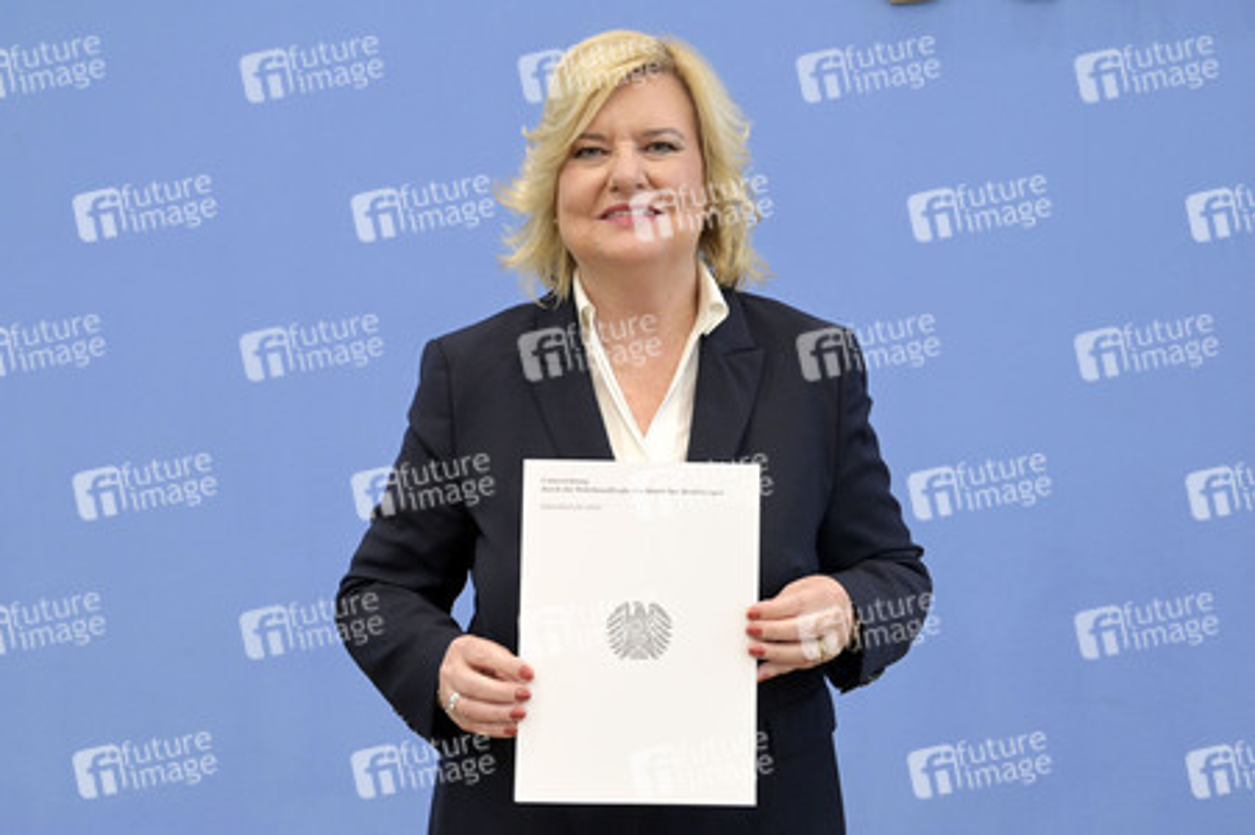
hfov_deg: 41.1
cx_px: 628
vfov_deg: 28.0
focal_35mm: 48
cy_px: 418
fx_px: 1672
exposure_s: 1/640
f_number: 5
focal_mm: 48
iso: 4000
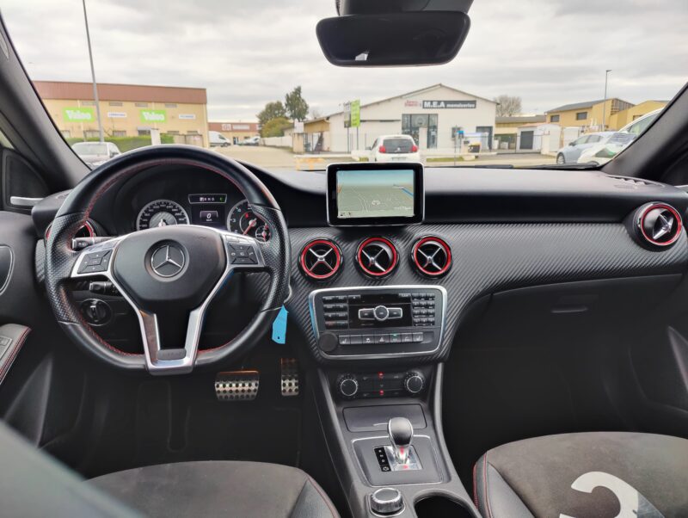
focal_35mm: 35
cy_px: 259
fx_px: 696
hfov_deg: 52.6
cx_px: 344
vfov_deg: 40.8
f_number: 1.88
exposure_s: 1/200
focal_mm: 6.06
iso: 163
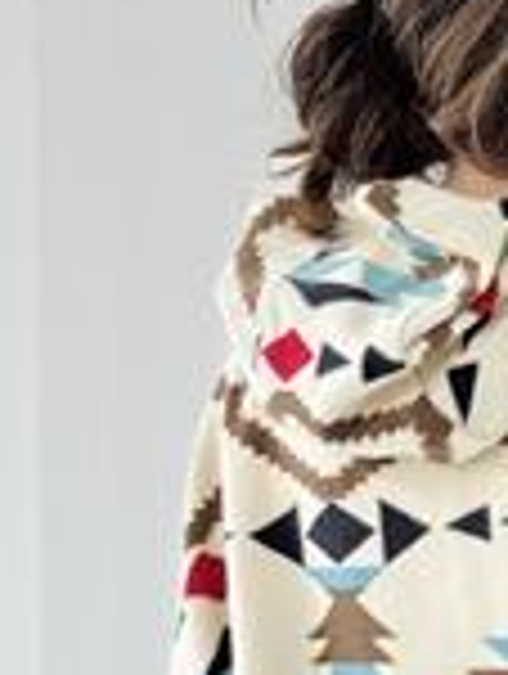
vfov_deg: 11.5
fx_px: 3317
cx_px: 620
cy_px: 628
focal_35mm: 170
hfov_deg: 8.7
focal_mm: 6.76
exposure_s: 1/420
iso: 64
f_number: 1.78
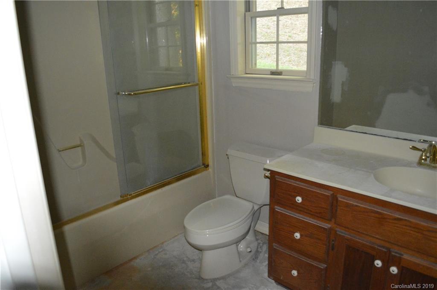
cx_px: 218
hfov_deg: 67.4
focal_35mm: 27
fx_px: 327
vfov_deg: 47.8
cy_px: 145
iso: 3200
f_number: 3.5
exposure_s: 1/60
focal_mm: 18
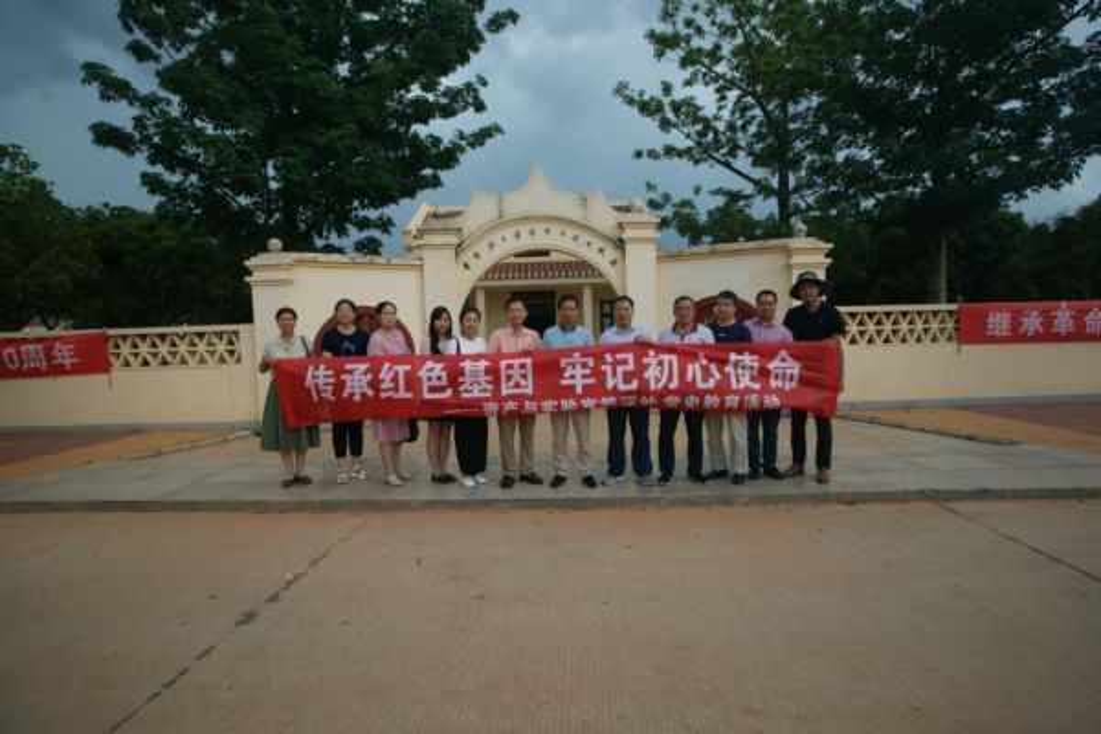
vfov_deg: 70.4
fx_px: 520
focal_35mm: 17
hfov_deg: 93.3
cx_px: 550
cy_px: 367
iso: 200
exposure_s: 1/160
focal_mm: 17
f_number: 9
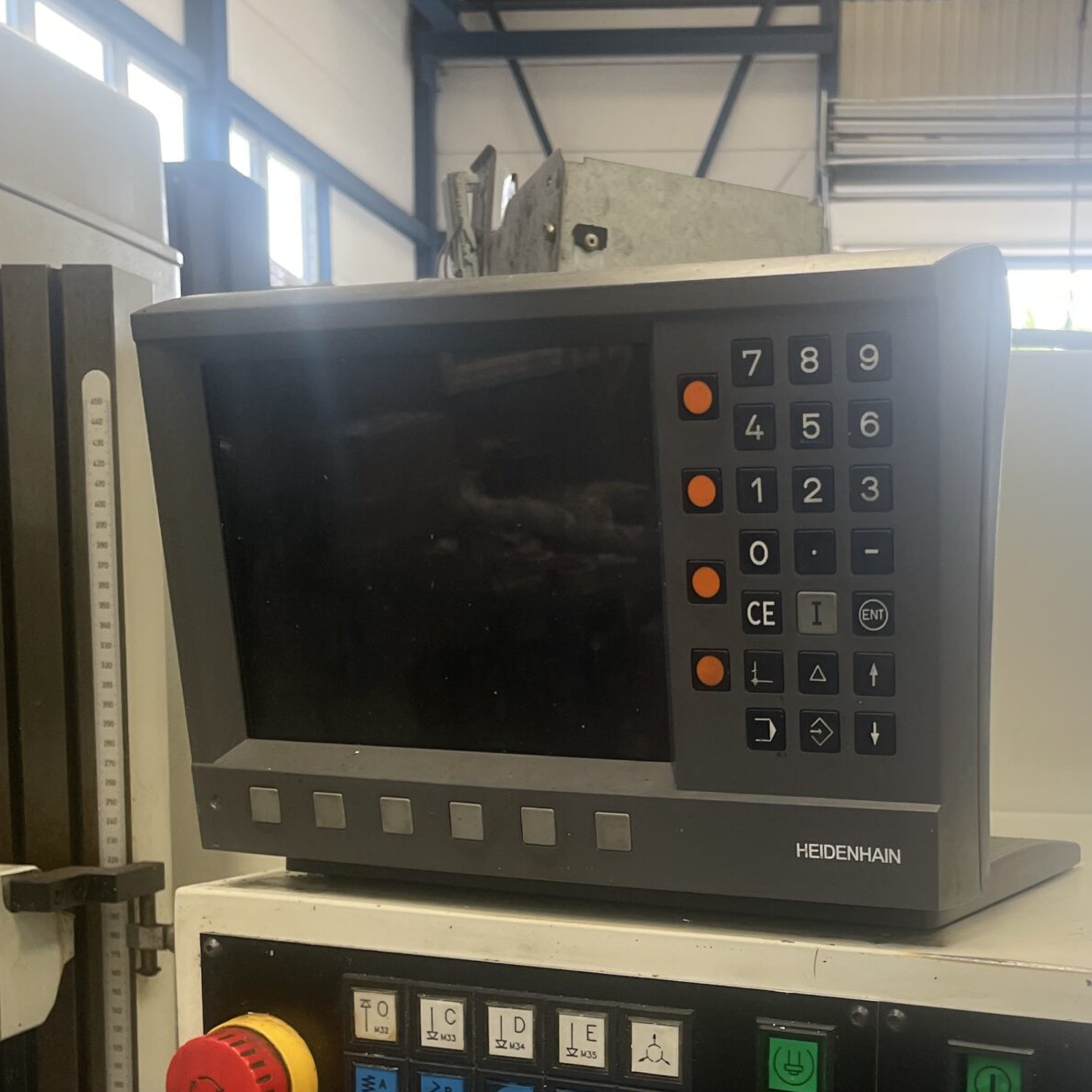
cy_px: 902
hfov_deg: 34.2
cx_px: 774
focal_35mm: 49
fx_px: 1749
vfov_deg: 33.5
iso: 64
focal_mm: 4.2
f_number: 1.6
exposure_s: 1/121
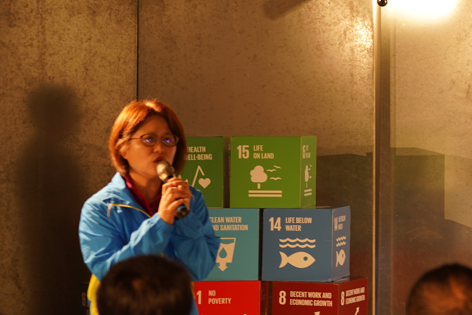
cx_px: 502
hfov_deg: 13.0
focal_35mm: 155
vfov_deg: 8.8
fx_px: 2032
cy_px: 51
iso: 125
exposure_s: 1/25
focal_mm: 70
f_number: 2.8
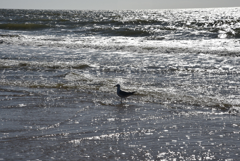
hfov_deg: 17.1
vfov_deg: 11.4
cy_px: 80
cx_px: 120
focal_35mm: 120
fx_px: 800
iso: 200
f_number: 13
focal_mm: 120
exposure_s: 1/640
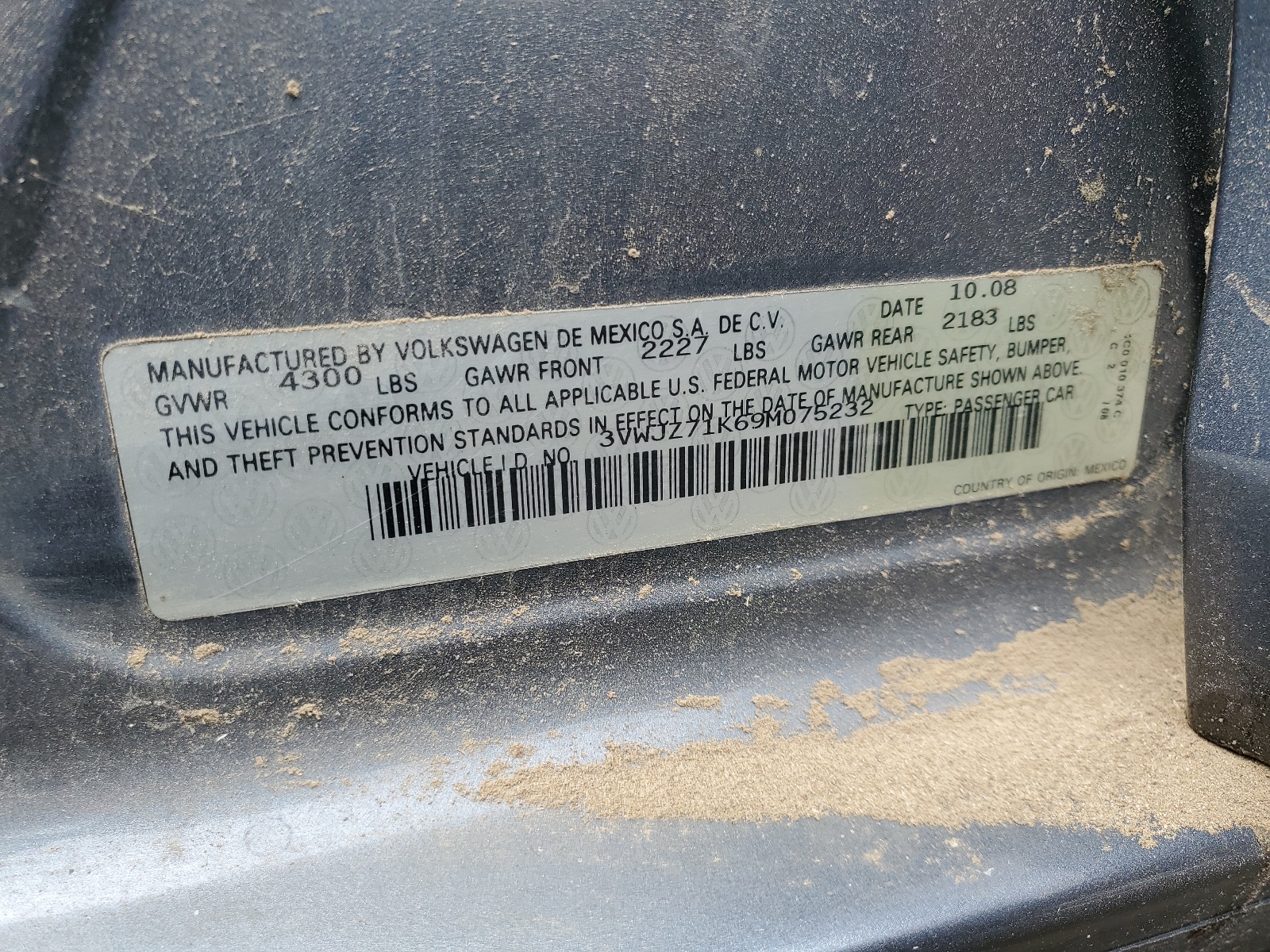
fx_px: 954
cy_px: 476
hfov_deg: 67.3
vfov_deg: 53.1
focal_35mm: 26
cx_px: 635
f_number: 1.5
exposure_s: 1/385
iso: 50
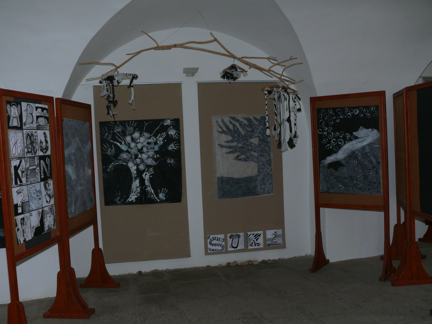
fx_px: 462
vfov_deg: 38.7
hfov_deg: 50.1
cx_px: 216
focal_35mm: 37
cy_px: 162
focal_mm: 7.9
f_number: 4
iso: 100
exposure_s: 1/30
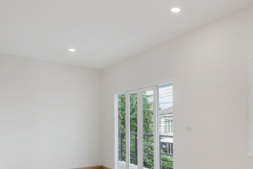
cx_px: 174
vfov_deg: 37.6
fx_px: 239
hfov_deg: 54.3
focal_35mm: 34
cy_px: 132
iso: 100
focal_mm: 16
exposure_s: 1/100
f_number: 5.6
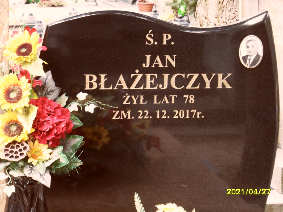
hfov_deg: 16.4
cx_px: 142
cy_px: 106
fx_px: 981
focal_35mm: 120
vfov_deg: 12.3
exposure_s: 1/60
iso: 200
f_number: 4.4
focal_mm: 20
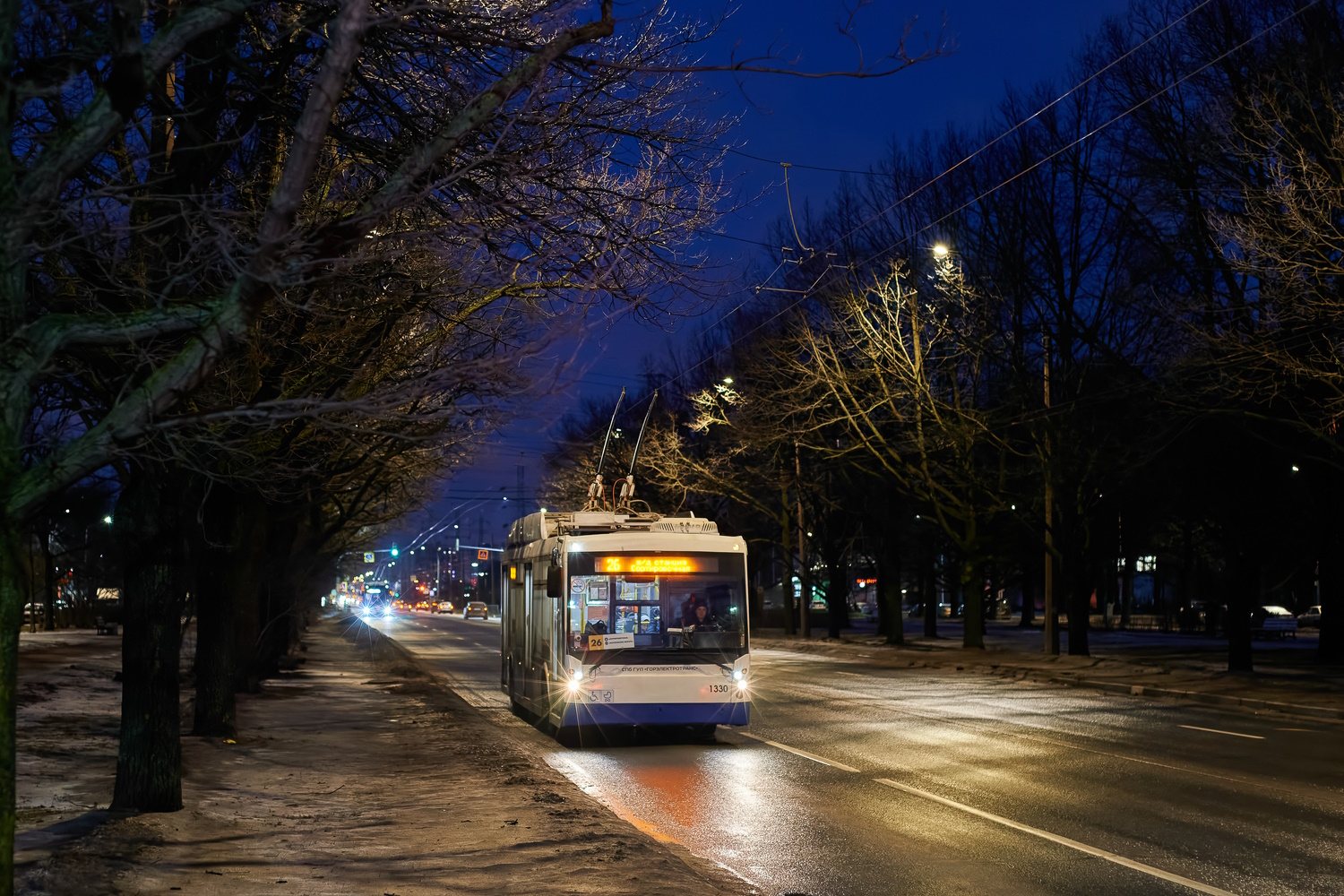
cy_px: 448
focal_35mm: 50
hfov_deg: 39.6
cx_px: 672
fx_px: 1867
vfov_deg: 27.0
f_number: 2.8
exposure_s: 1/250
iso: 2500
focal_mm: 50
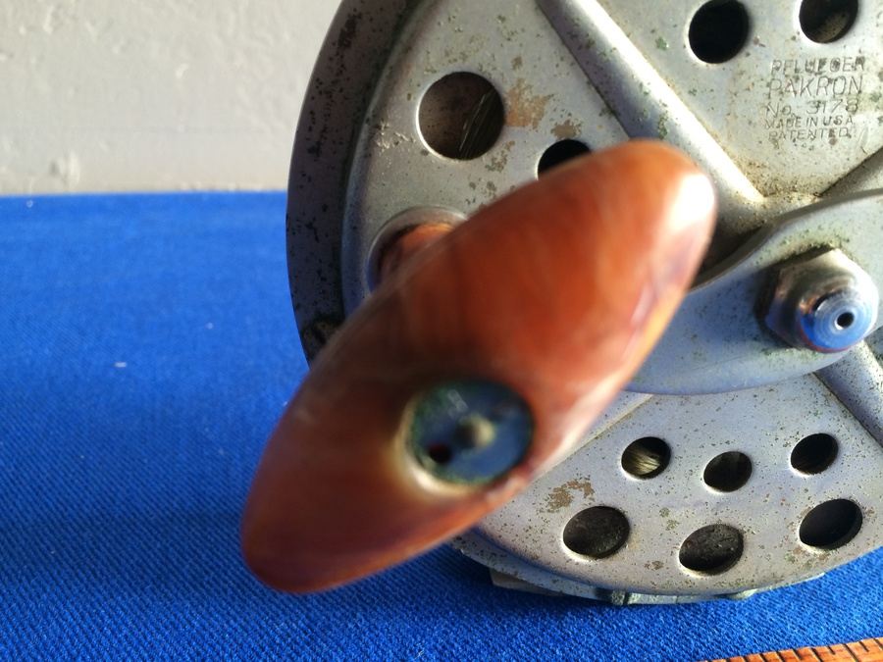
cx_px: 442
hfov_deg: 60.0
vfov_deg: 46.8
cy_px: 331
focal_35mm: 30
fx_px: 765
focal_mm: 4.12
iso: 64
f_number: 2.2
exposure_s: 1/30
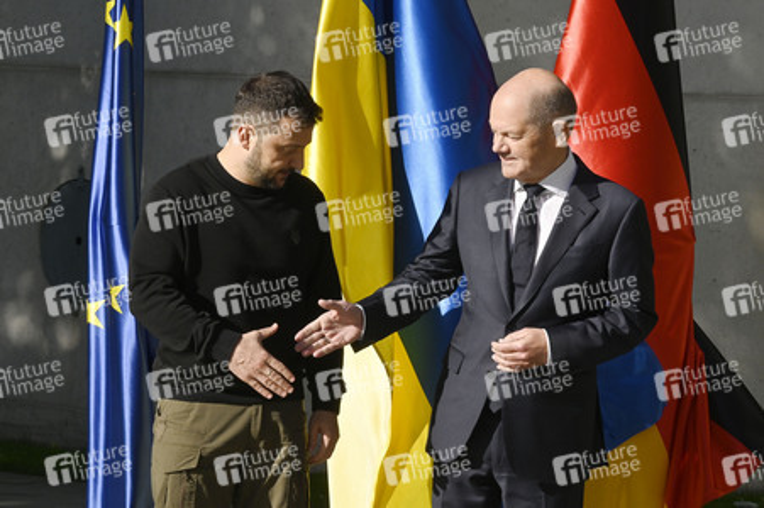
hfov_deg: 15.2
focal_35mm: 135
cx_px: 382
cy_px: 254
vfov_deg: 10.1
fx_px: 2863
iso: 1600
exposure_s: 1/800
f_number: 22
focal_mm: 135
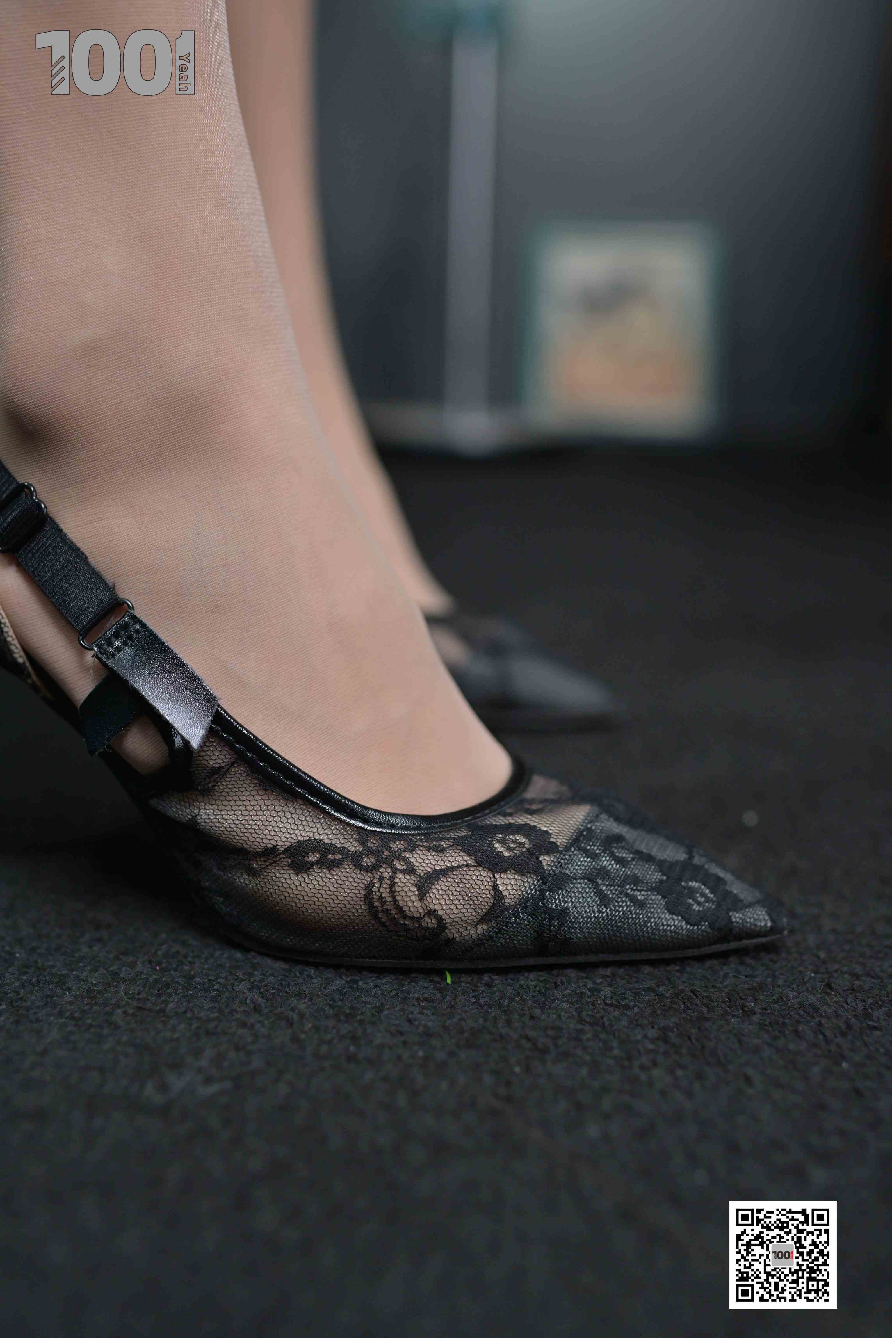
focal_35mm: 35
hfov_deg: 37.9
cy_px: 669
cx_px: 446
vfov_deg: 54.4
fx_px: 1301
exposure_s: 1/200
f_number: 3.2
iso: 800
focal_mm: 35
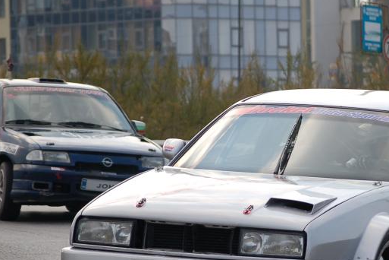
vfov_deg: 4.7
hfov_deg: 7.0
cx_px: 324
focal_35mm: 293
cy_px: 206
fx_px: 3166
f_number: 4.5
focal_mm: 98
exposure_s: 1/1000
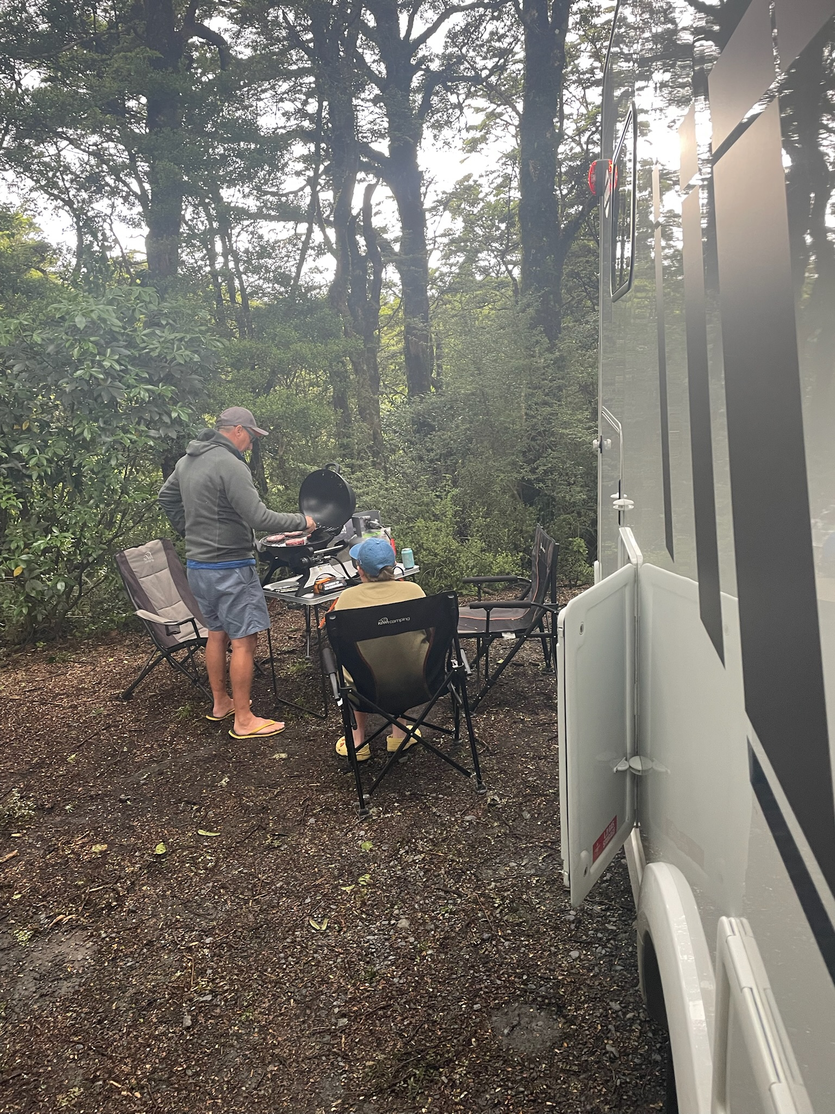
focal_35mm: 26
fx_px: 836
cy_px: 557
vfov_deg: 67.3
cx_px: 418
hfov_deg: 53.1
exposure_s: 1/73
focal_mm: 4.2
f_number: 1.6
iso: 125
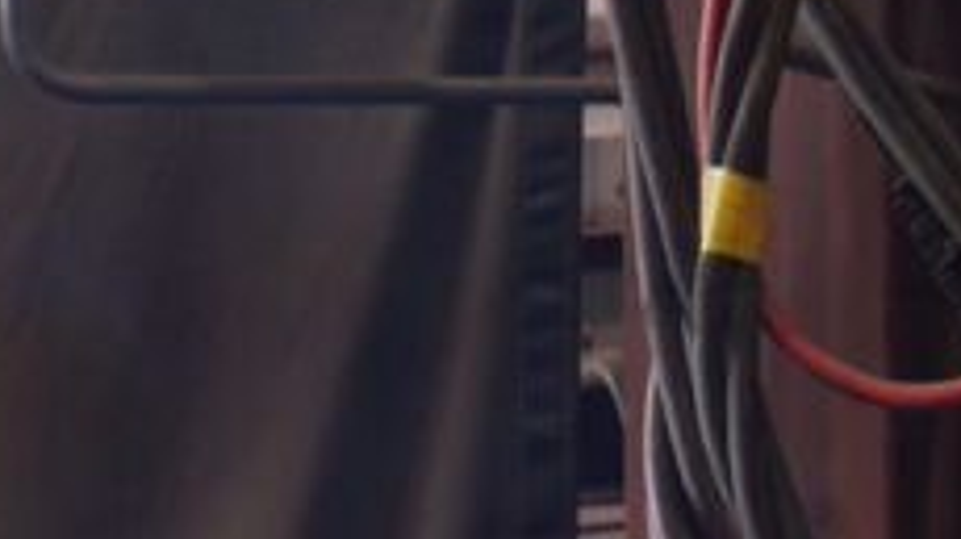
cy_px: 1034
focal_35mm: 692
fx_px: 17630
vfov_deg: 1.7
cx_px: -460
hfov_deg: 3.1
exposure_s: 1/15
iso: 100
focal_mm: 99
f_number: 5.6
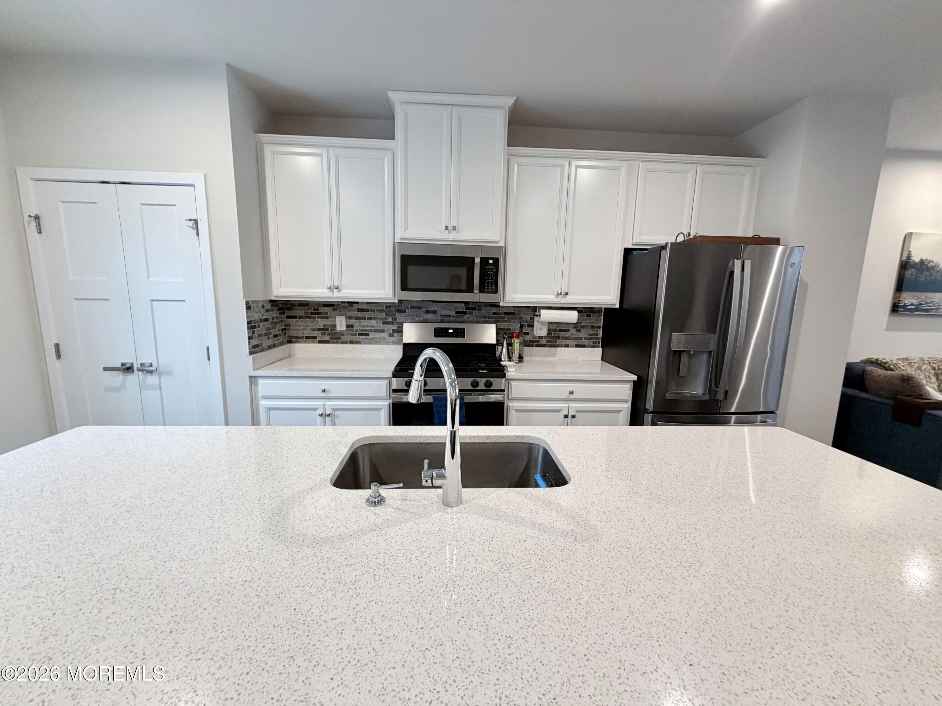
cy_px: 353
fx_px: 381
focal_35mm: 14
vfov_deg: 85.7
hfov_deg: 102.1
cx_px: 471
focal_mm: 2.22
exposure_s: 1/60
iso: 250
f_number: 2.2
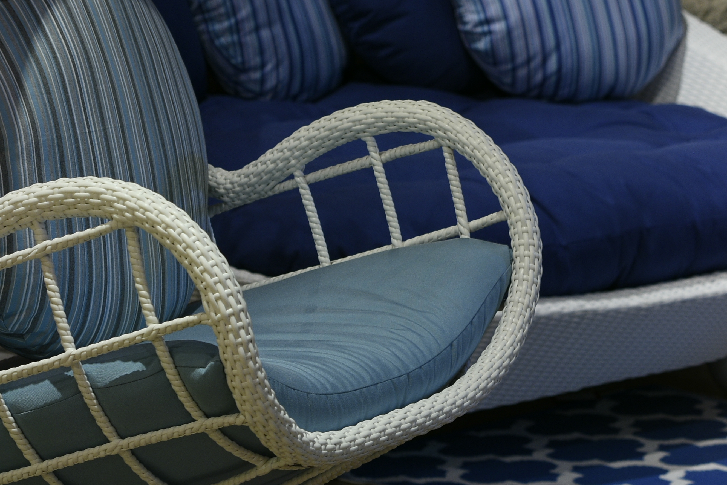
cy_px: -12
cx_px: 605
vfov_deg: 7.1
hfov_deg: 10.6
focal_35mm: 194
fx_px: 3918
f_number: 5
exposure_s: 1/8
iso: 500
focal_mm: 70
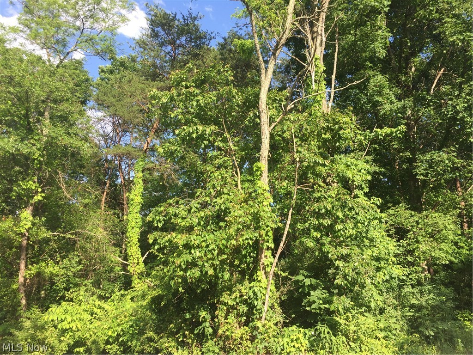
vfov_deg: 48.2
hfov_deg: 61.7
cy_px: 178
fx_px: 396
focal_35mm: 29
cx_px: 236
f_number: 2.2
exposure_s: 1/648
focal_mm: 4.15
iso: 32
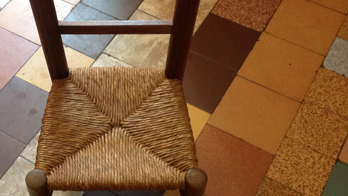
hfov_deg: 34.0
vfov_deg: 19.7
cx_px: 111
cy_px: 122
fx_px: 563
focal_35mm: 61
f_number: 2.4
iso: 200
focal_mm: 4.28
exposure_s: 1/15
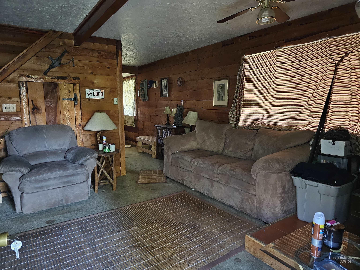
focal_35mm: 23
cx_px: 180
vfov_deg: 58.9
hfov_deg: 73.9
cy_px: 135
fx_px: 239
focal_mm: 6.3
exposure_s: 1/24
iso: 1000
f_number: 1.7
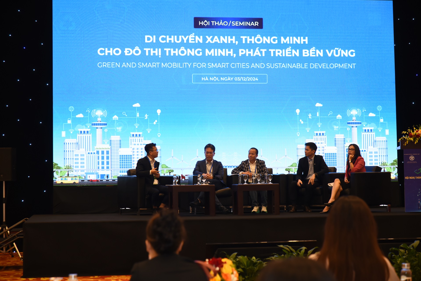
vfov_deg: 17.5
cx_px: 210
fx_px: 912
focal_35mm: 78
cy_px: 140
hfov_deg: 26.0
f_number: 5
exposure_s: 1/125
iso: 1250
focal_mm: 78
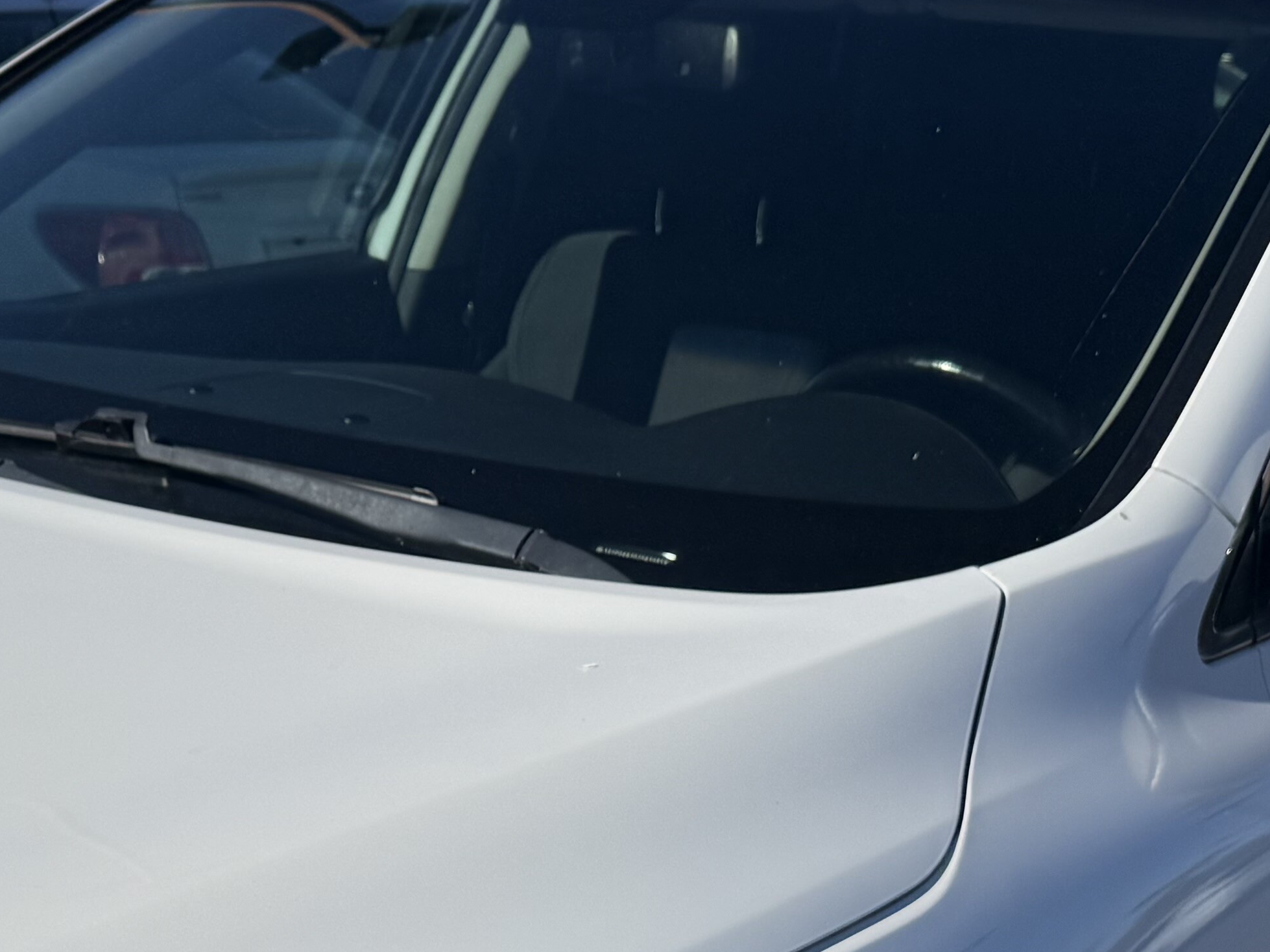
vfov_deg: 19.9
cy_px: 1103
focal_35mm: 70
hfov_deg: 27.2
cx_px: 258
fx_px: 2568
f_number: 1.78
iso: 80
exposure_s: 1/11905
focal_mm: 6.76
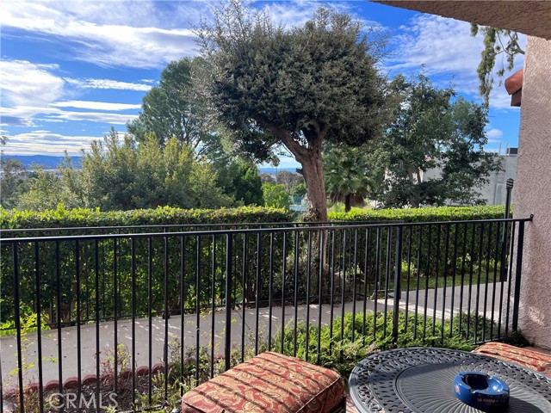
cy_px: 206
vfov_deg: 53.1
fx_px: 414
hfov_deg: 67.3
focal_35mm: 26
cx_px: 276
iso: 50
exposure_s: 1/1412
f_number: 1.5
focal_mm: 5.7
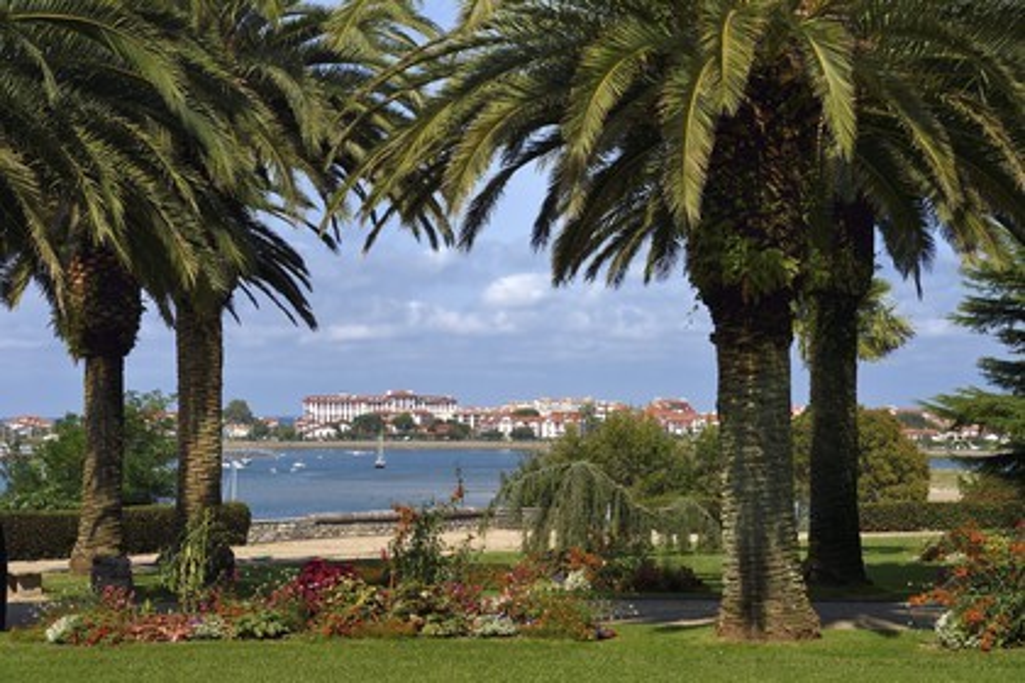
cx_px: 512
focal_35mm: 70
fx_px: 1993
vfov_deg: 19.5
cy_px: 342
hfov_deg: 28.8
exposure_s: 1/250
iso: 200
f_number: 14
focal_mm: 70
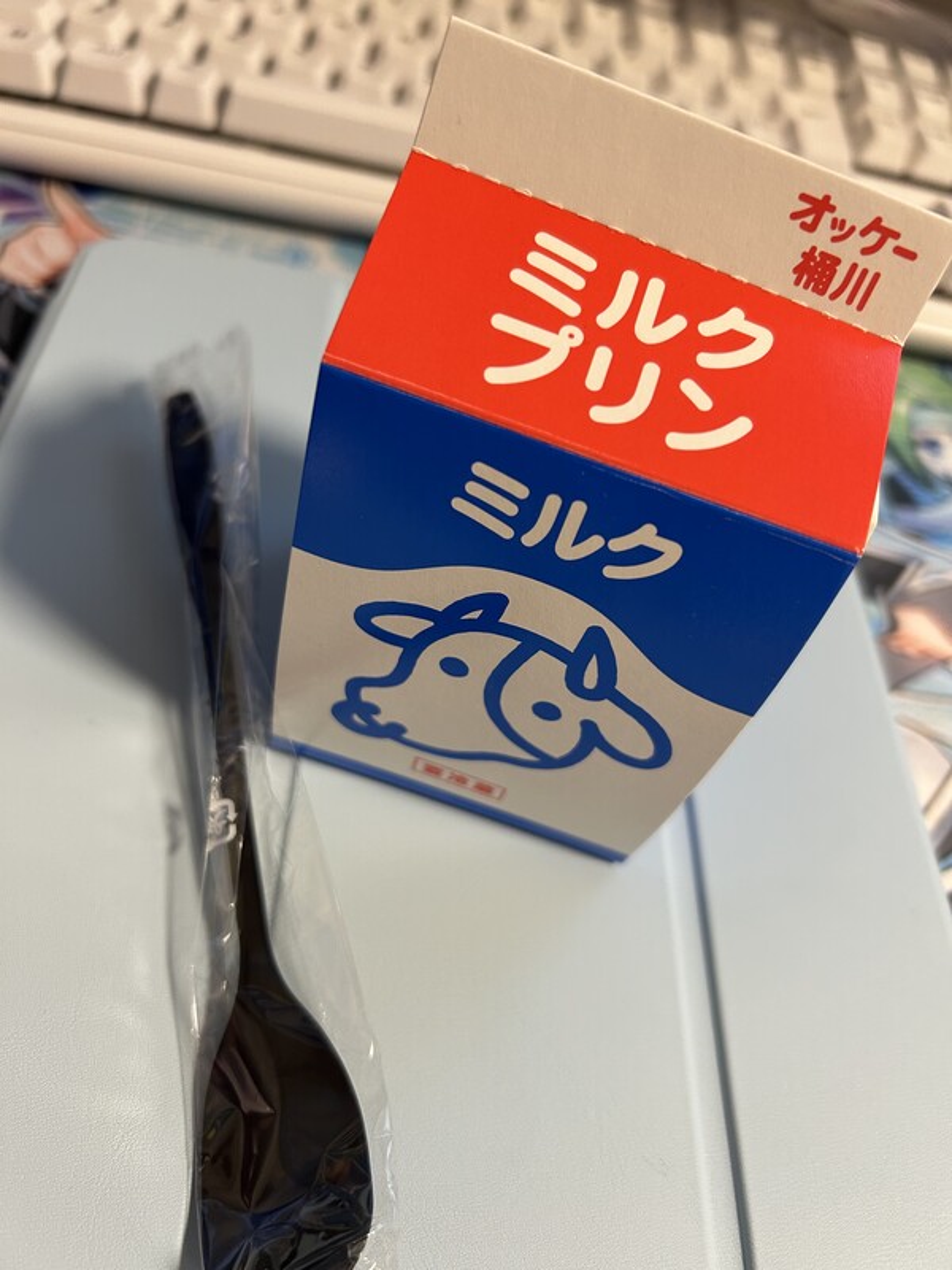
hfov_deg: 53.1
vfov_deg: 67.3
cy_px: 635
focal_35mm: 26
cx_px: 476
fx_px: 953
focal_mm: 5.7
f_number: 1.5
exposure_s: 1/64
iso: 125
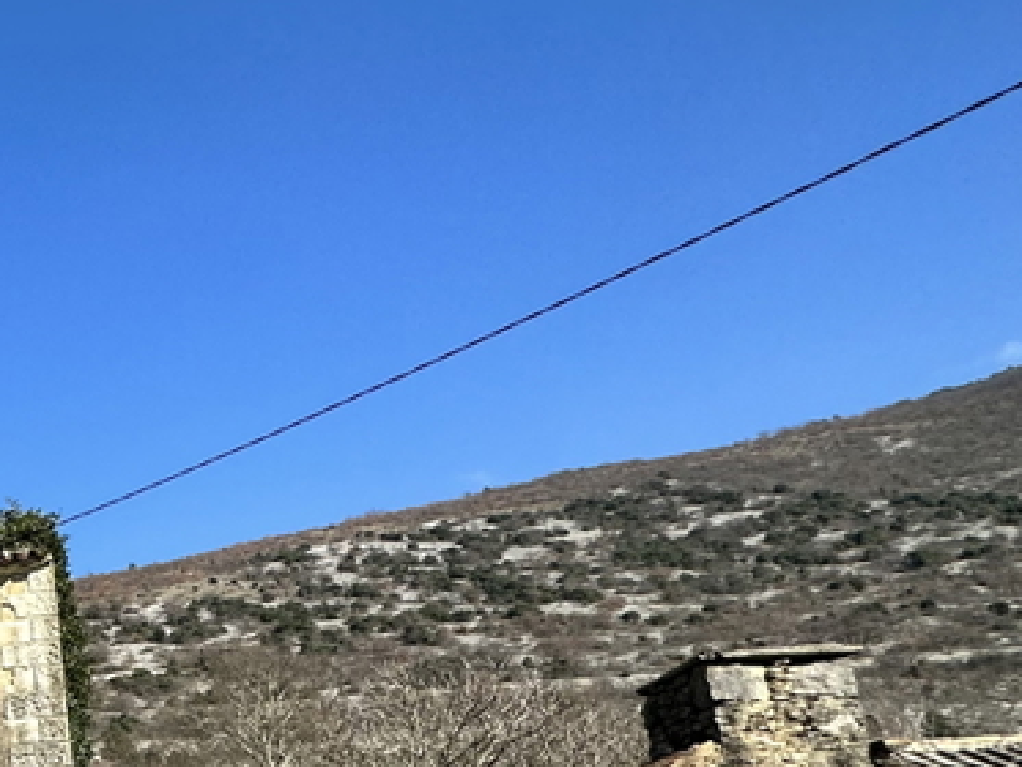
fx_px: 1329
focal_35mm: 45
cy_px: 753
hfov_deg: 28.1
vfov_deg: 30.1
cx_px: -510
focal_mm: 2.22
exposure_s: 1/1742
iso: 40
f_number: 2.2
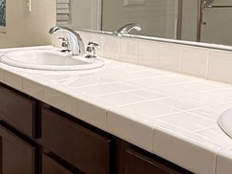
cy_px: 29
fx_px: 395
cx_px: 13
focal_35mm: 59
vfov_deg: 24.3
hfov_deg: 30.9
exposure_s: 1/120
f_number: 2.2
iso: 160
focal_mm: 2.22
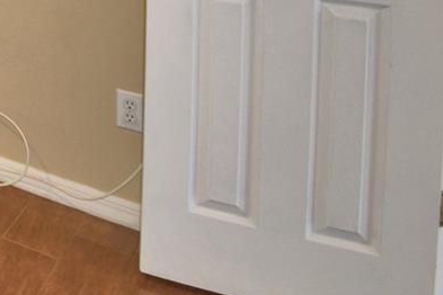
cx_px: -386
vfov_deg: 17.3
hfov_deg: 20.6
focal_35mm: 61
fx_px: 751
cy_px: -265
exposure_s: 1/30
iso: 220
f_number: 4.5
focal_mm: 10
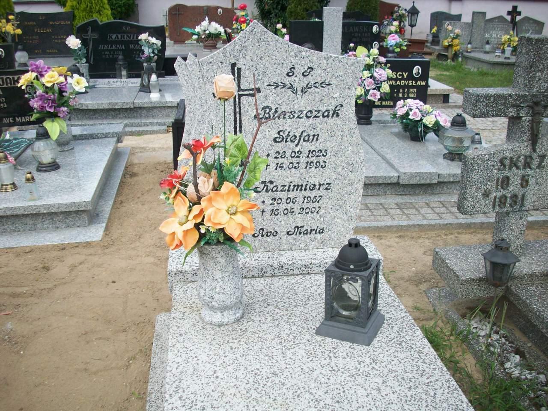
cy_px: 206
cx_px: 274
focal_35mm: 37
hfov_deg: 50.1
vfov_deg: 38.7
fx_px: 586
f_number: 2.8
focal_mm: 6.2
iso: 80
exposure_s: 1/709
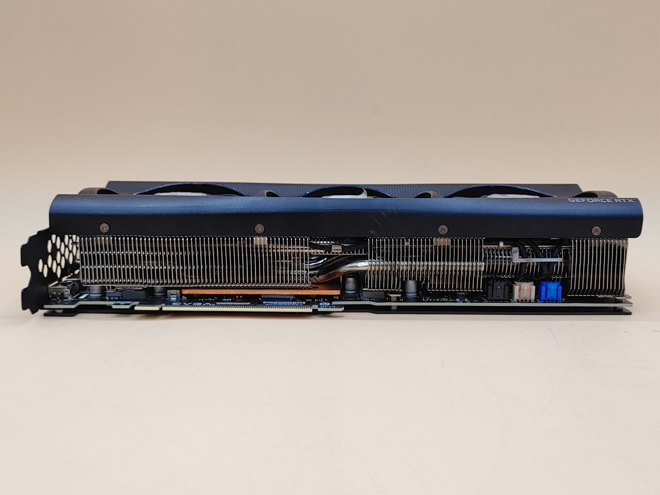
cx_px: 330
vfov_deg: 36.8
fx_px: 744
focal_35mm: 39
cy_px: 248
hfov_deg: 47.9
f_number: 1.8
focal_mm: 4.36
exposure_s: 1/70
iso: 50
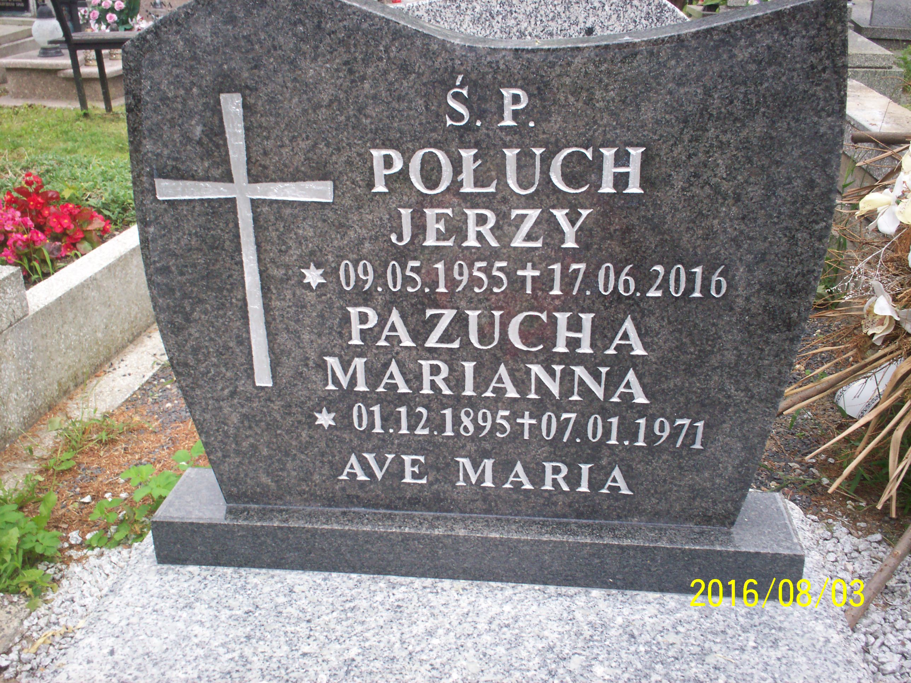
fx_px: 947
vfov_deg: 39.7
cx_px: 456
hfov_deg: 51.4
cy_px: 342
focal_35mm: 36
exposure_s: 1/76.1
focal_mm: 6
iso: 100
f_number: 4.5
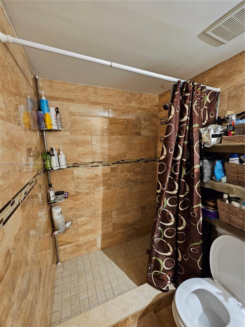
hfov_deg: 89.9
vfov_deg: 106.2
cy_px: 164
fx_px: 123
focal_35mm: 13
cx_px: 122
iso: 500
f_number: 2.2
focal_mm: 2.2
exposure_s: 1/30
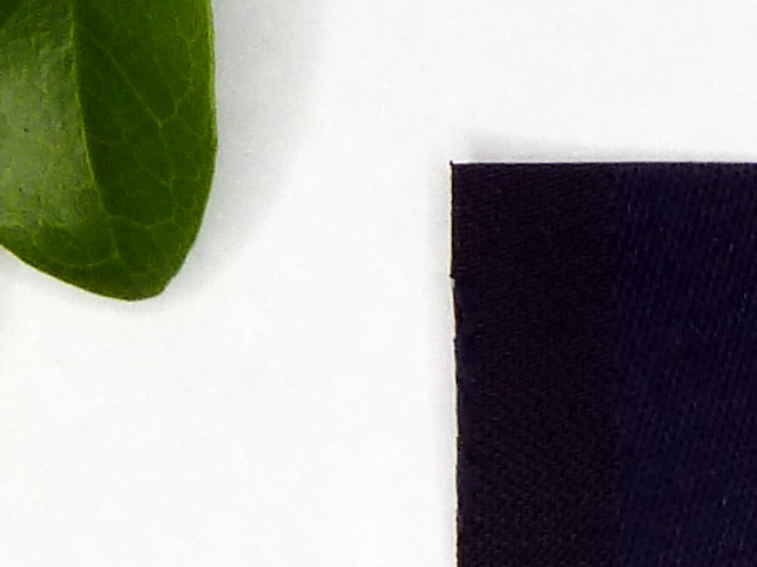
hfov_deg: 3.8
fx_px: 11256
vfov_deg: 2.9
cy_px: 1469
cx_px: 823
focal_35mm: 515
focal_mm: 13.7
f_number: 4.2
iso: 80
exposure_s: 1/160
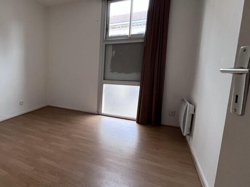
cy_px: 89
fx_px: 144
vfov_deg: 65.9
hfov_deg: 75.9
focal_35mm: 20
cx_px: 63
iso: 250
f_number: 1.8
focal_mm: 1.57
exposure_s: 1/60
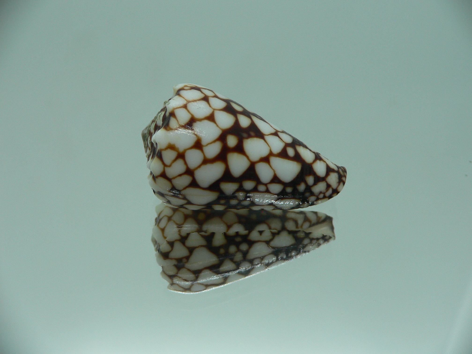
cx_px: 236
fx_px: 477
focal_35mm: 35
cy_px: 177
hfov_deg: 52.6
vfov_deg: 40.7
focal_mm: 4.6
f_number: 2.8
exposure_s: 1/60
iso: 80
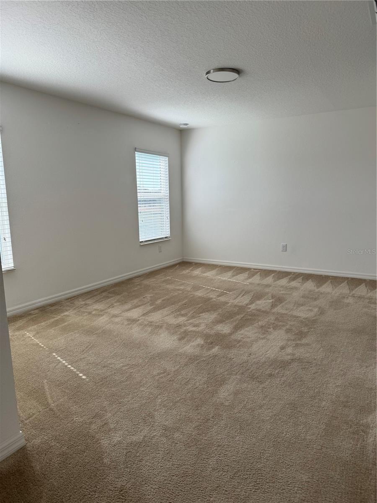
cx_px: 188
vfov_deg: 71.6
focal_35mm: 24
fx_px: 349
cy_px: 252
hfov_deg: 56.8
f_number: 1.78
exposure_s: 1/402
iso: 80
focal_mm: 6.86
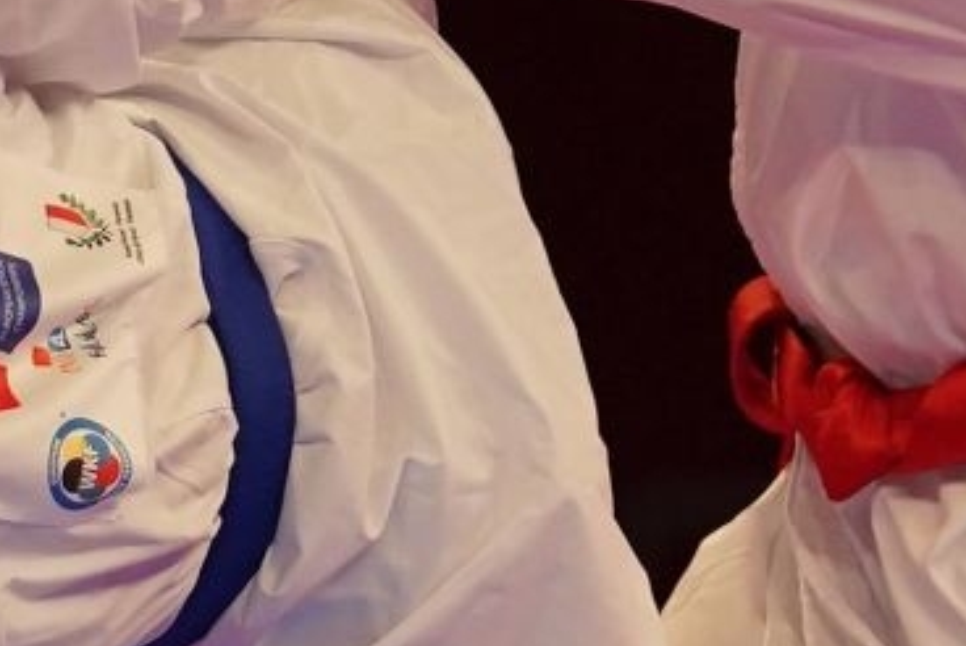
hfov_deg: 1.7
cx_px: 483
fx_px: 33057
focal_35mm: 1231
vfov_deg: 1.1
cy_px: 21
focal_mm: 168
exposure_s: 1/1000
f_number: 2.8
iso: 2000
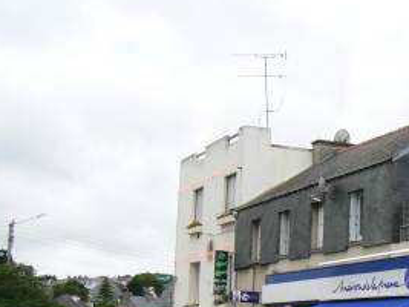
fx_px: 957
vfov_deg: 17.8
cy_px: 301
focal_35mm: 81
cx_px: 329
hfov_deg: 23.8
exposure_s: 1/400
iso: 80
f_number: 5.6
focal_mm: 6
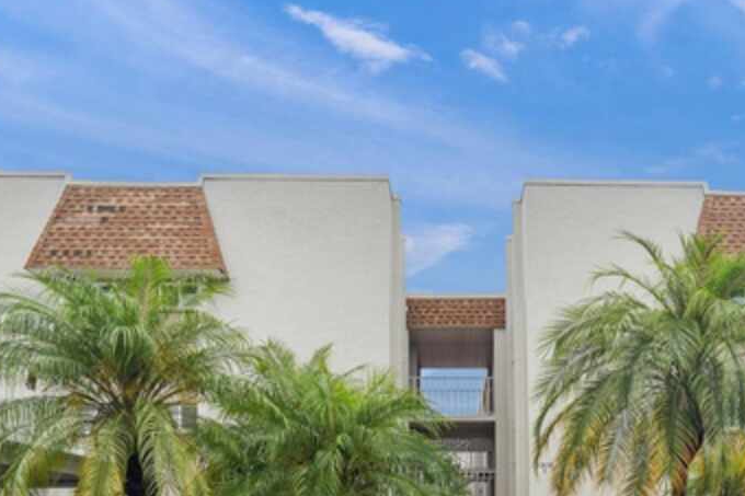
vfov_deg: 38.5
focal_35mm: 32
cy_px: 438
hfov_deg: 58.3
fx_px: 662
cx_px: 442
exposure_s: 1/200
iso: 100
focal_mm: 17
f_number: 6.3
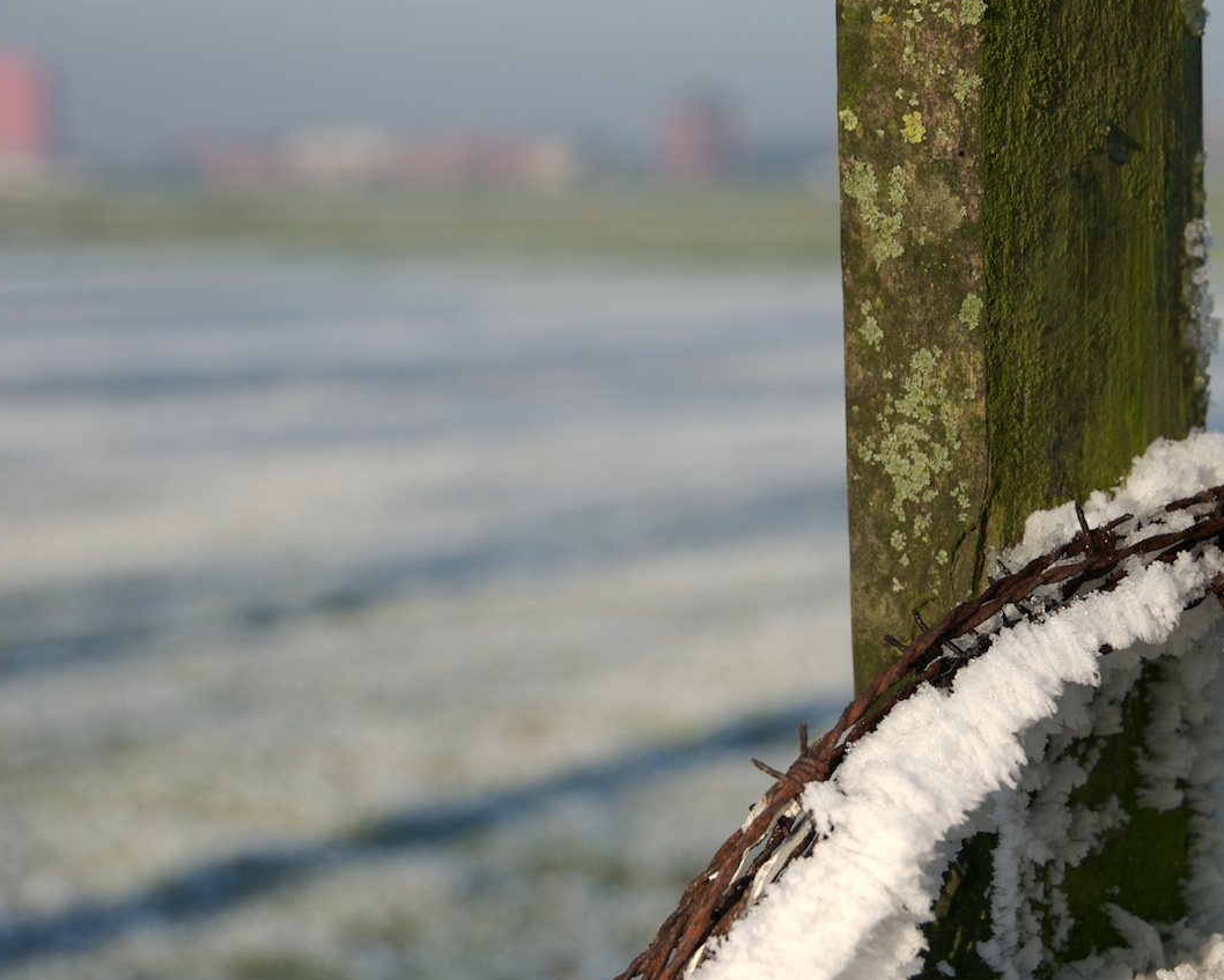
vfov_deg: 13.7
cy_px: 518
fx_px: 4083
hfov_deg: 17.0
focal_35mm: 113
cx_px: 843
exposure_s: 1/400
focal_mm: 55
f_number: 5.6
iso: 100
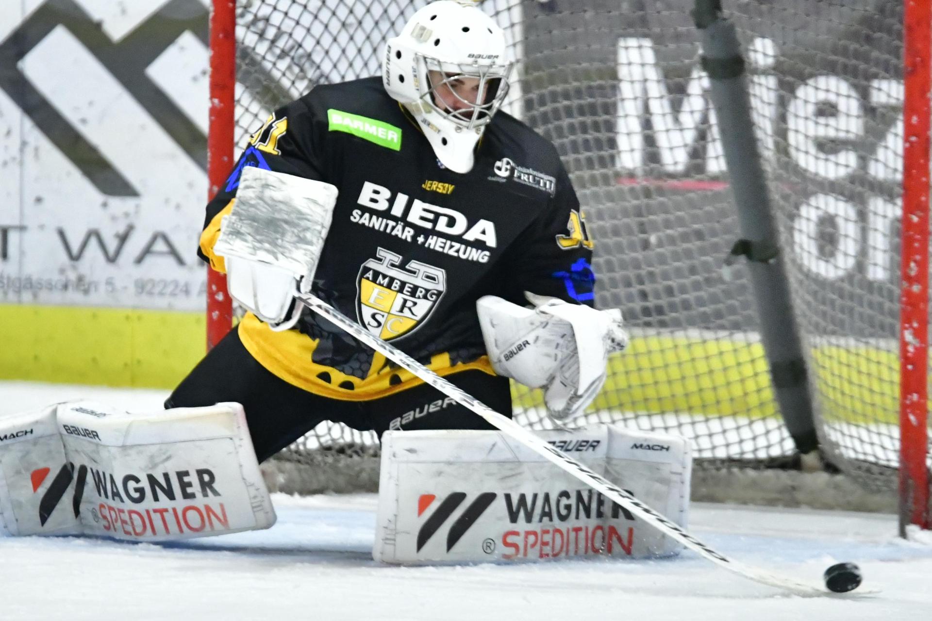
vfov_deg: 6.9
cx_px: 466
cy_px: 310
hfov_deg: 10.3
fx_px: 5177
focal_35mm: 200
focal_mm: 200
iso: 6400
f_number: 2.8
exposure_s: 1/800
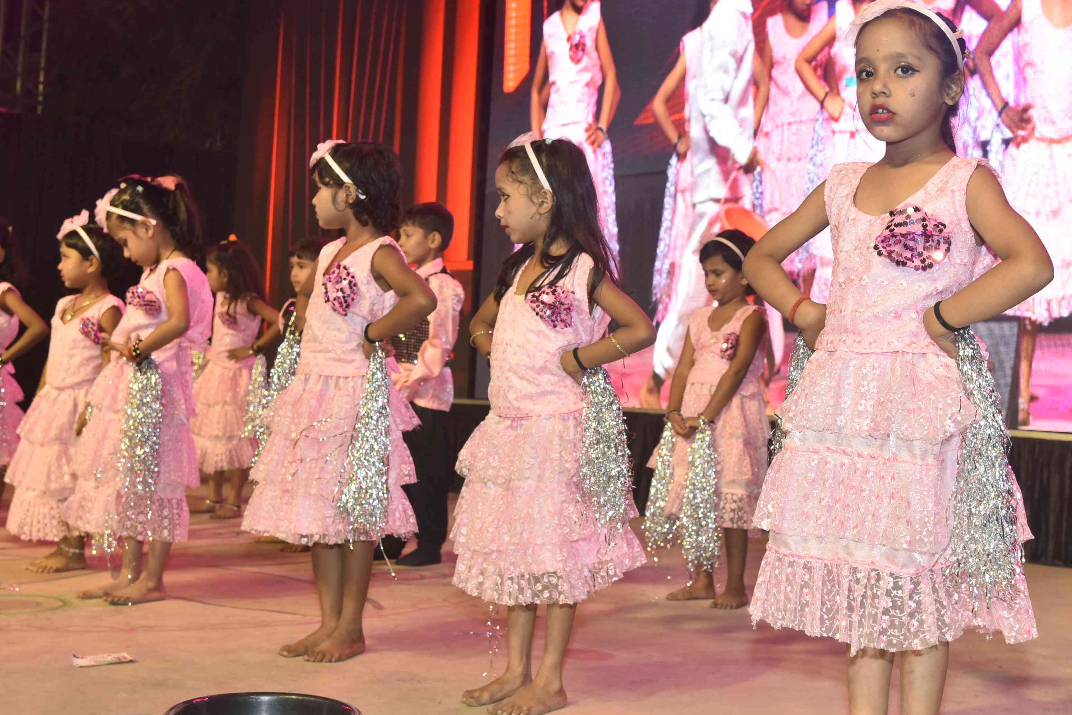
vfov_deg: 29.8
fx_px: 1340
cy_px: 316
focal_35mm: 45
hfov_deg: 43.6
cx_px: 569
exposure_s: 1/125
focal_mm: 31
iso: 400
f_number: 5
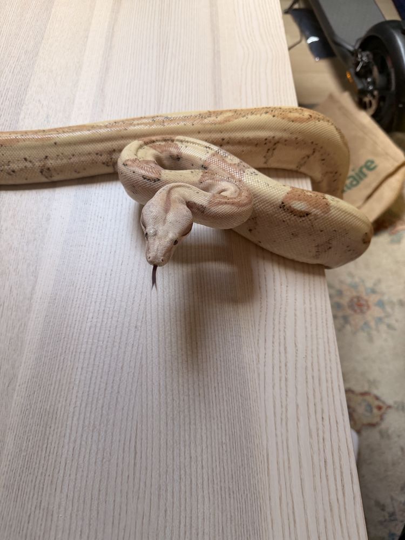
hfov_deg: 56.8
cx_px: 202
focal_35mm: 24
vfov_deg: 71.6
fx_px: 374
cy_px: 270
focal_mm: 6.76
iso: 160
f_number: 1.78
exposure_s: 1/121
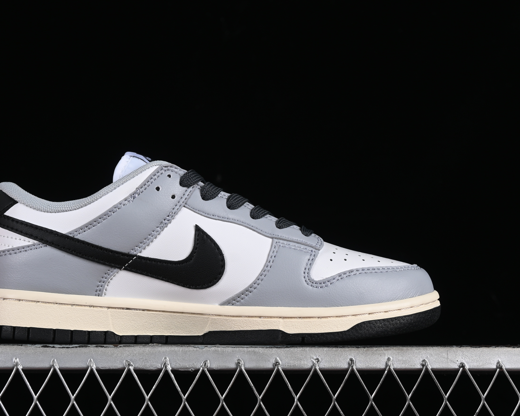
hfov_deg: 21.5
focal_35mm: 89
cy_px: 210
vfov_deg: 17.3
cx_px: 202
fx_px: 1370
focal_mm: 50
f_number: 8
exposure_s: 1/80
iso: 160
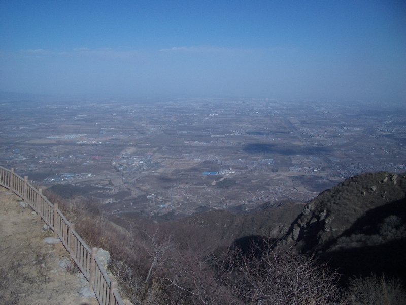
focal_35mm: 35
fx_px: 411
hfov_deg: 52.6
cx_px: 203
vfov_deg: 40.7
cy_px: 152
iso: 50
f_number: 4.3
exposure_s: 1/1250
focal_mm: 5.8
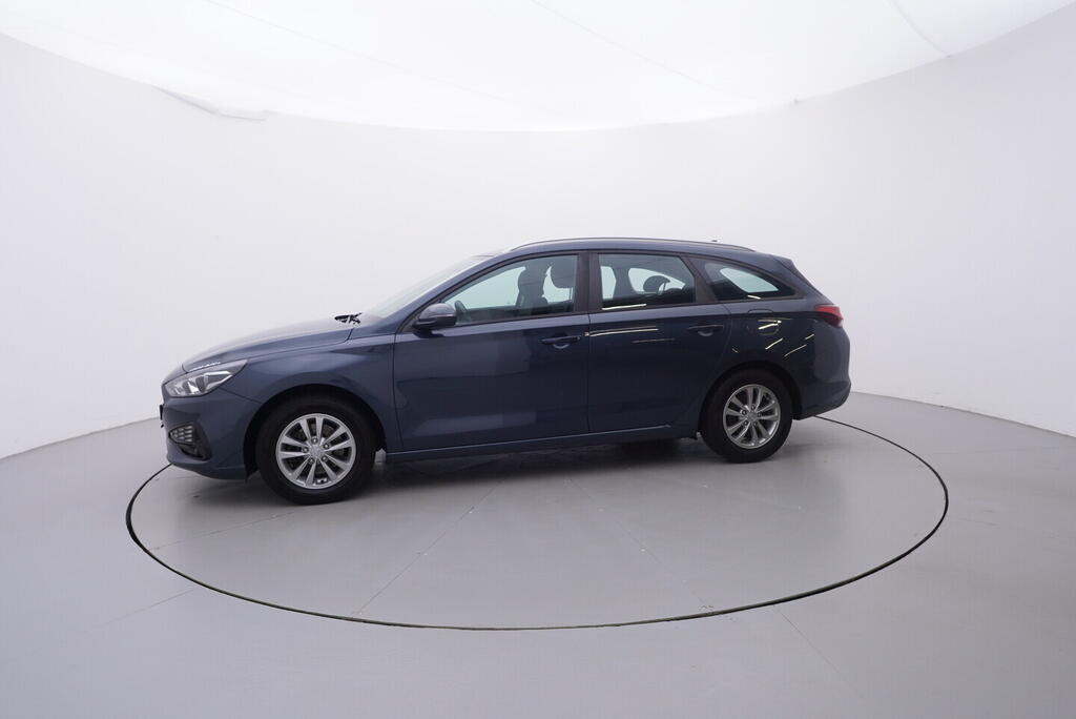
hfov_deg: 77.3
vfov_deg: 56.2
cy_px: 360
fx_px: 673
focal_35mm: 22
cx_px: 538
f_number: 5
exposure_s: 1/80
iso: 200
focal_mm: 15
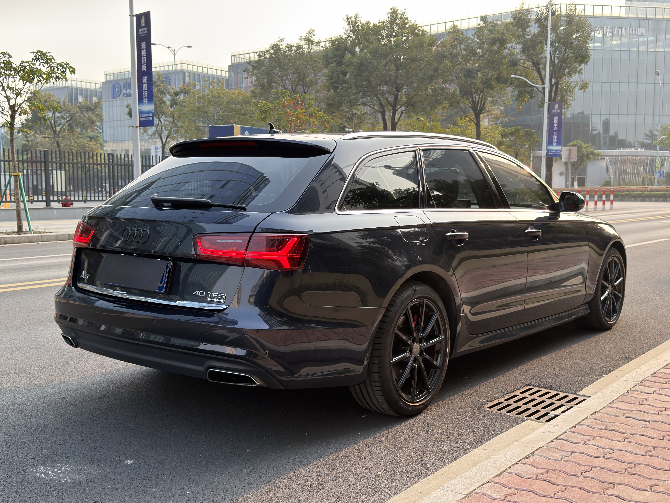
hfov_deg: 49.0
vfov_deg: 37.7
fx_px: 735
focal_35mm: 38
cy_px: 252
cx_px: 335
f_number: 1.78
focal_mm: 6.76
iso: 100
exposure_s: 1/784
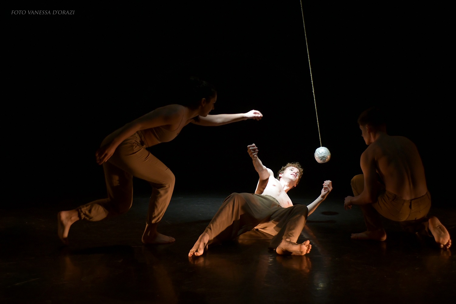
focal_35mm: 57
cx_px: 228
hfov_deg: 35.1
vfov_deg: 23.8
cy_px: 152
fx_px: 722
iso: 640
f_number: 5
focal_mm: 38
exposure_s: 1/160
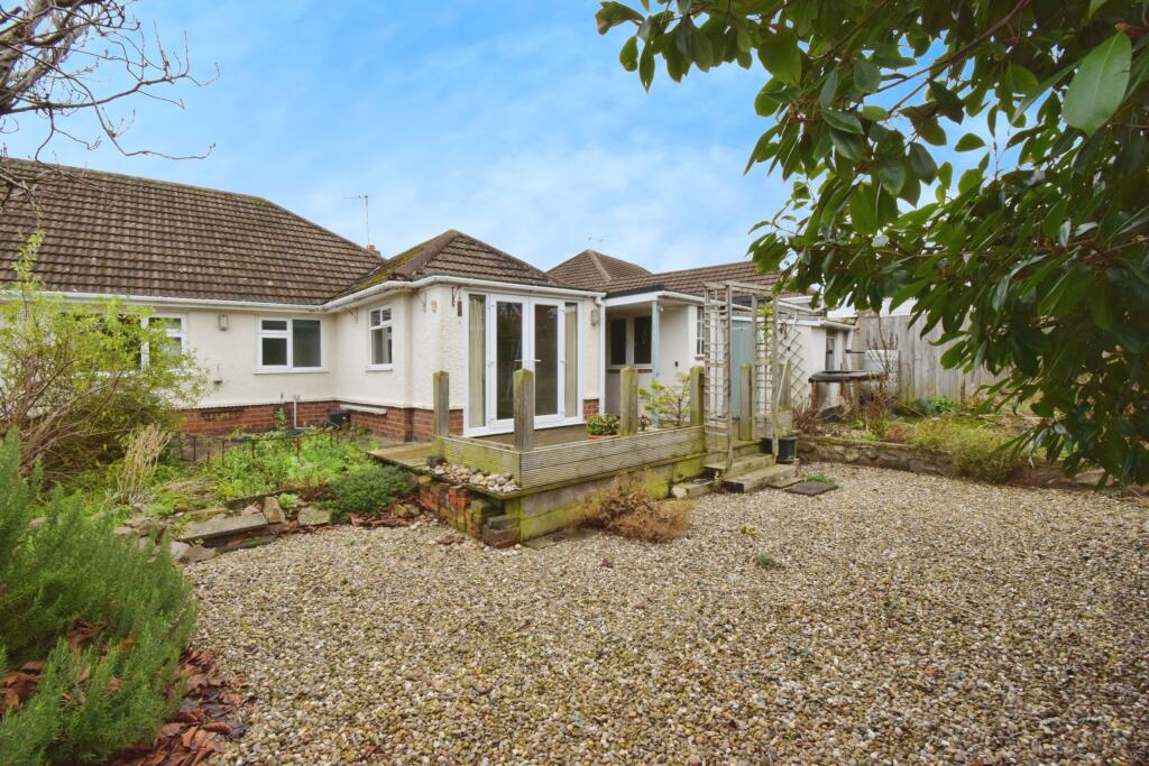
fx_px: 479
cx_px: 574
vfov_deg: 77.3
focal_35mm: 15
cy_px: 383
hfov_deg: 100.4
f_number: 14
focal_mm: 10
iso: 1000
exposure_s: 1/60
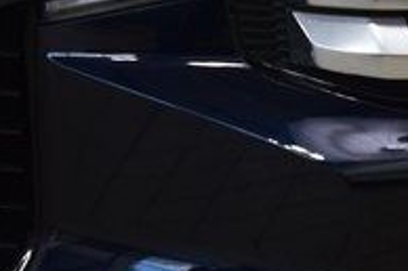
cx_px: 599
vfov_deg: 7.3
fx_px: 2129
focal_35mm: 188
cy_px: 110
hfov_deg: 10.6
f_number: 7.1
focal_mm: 38
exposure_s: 1/60
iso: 1600
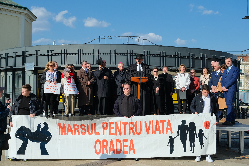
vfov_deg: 29.2
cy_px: 83
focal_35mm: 46
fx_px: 318
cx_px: 124
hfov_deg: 42.7
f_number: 5.6
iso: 320
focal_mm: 30.8
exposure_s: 1/900
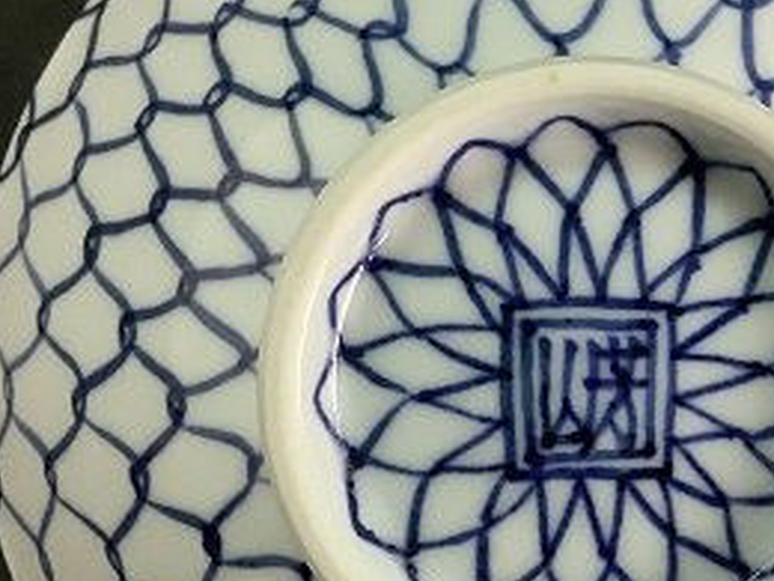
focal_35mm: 74
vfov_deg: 19.9
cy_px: 353
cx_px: 580
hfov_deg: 26.0
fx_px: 1655
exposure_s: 1/60
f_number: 2.4
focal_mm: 3.3
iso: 250
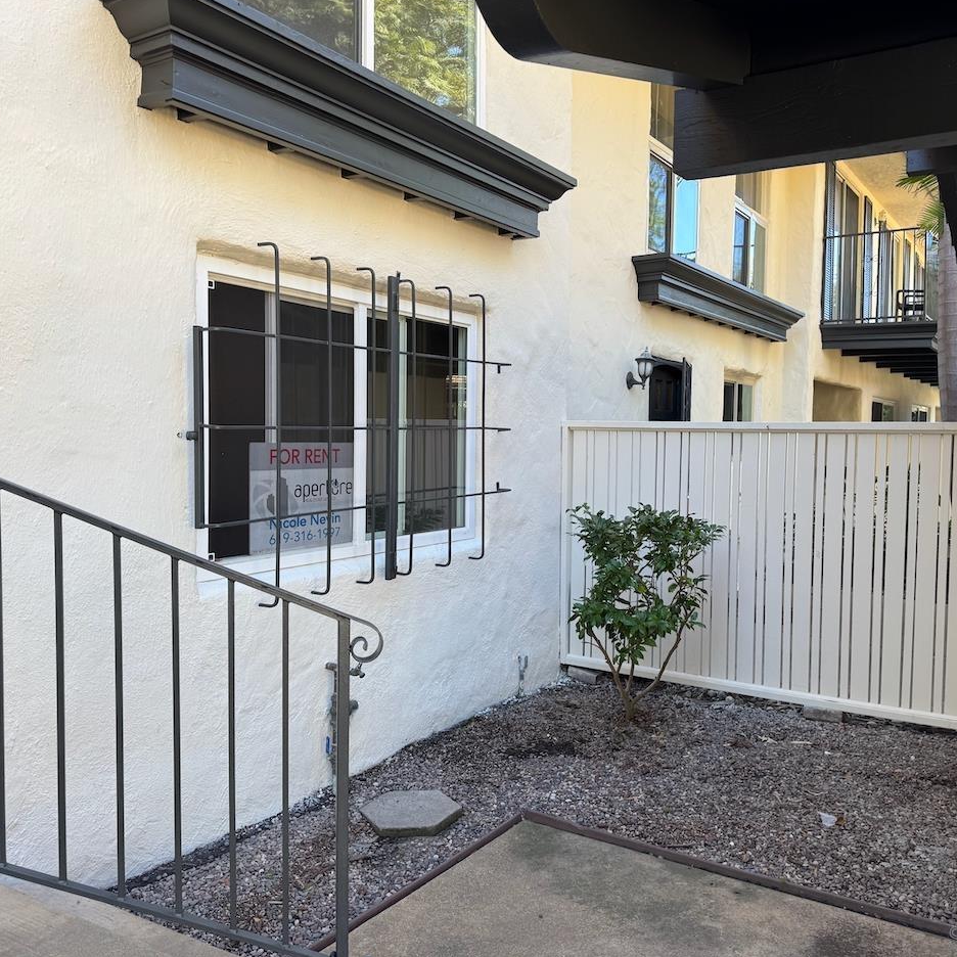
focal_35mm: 29
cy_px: 469
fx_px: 907
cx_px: 540
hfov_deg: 55.5
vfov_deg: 55.6
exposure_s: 1/244
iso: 64
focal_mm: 6.76
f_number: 1.78
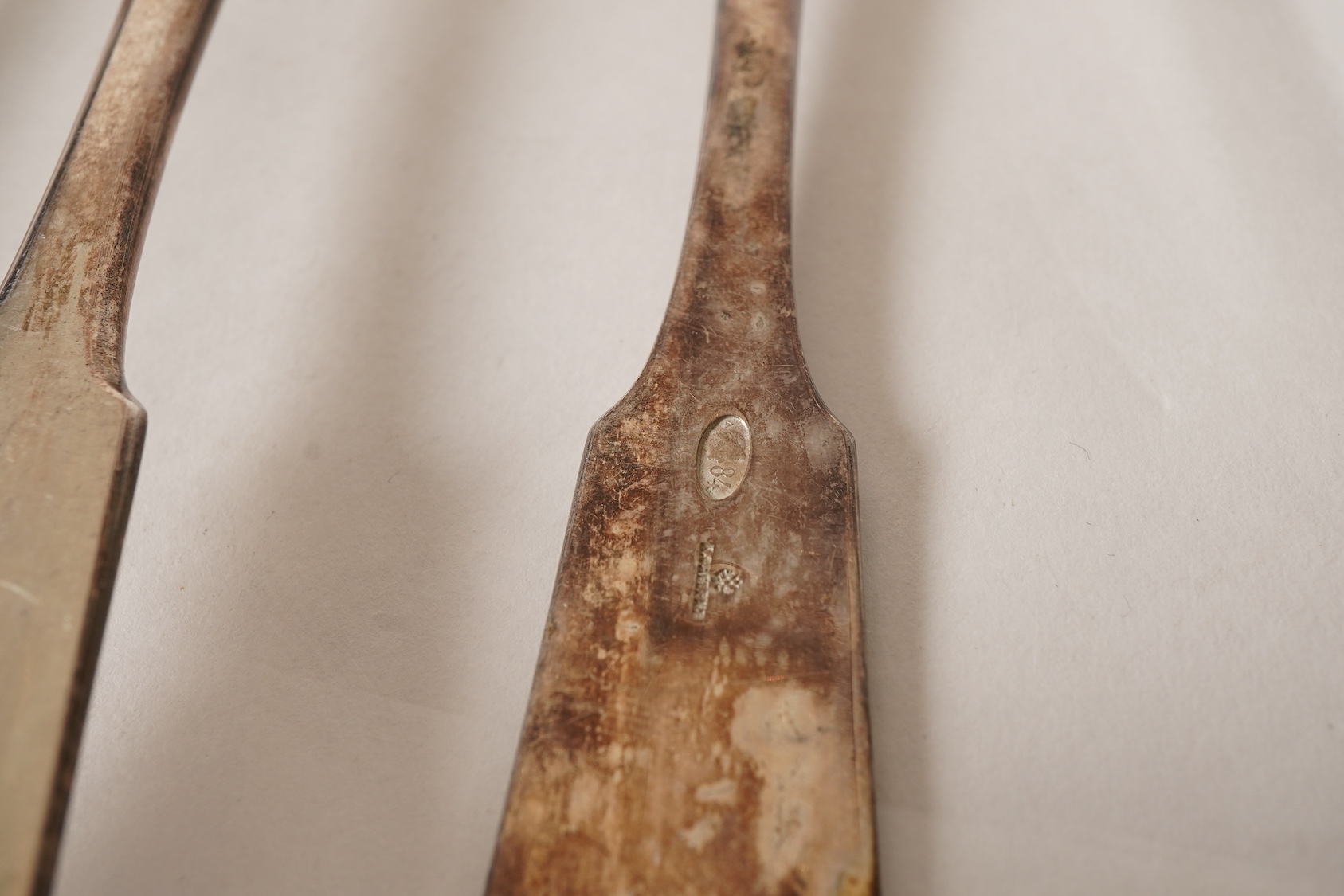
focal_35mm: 45
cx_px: 672
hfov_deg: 43.6
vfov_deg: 29.9
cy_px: 448
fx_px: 1680
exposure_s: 1/125
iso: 400
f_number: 16
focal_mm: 30
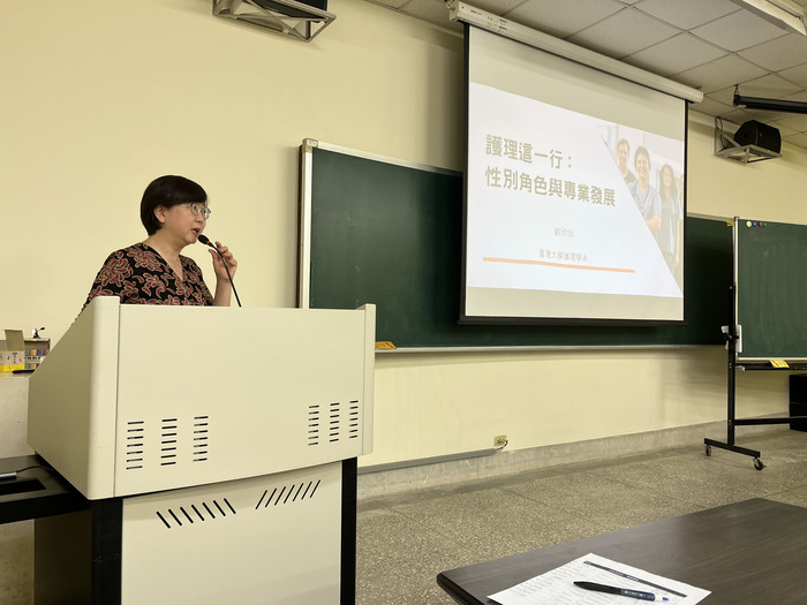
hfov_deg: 67.3
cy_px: 302
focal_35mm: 26
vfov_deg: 53.1
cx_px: 404
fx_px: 606
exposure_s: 1/120
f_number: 1.6
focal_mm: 5.1
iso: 125
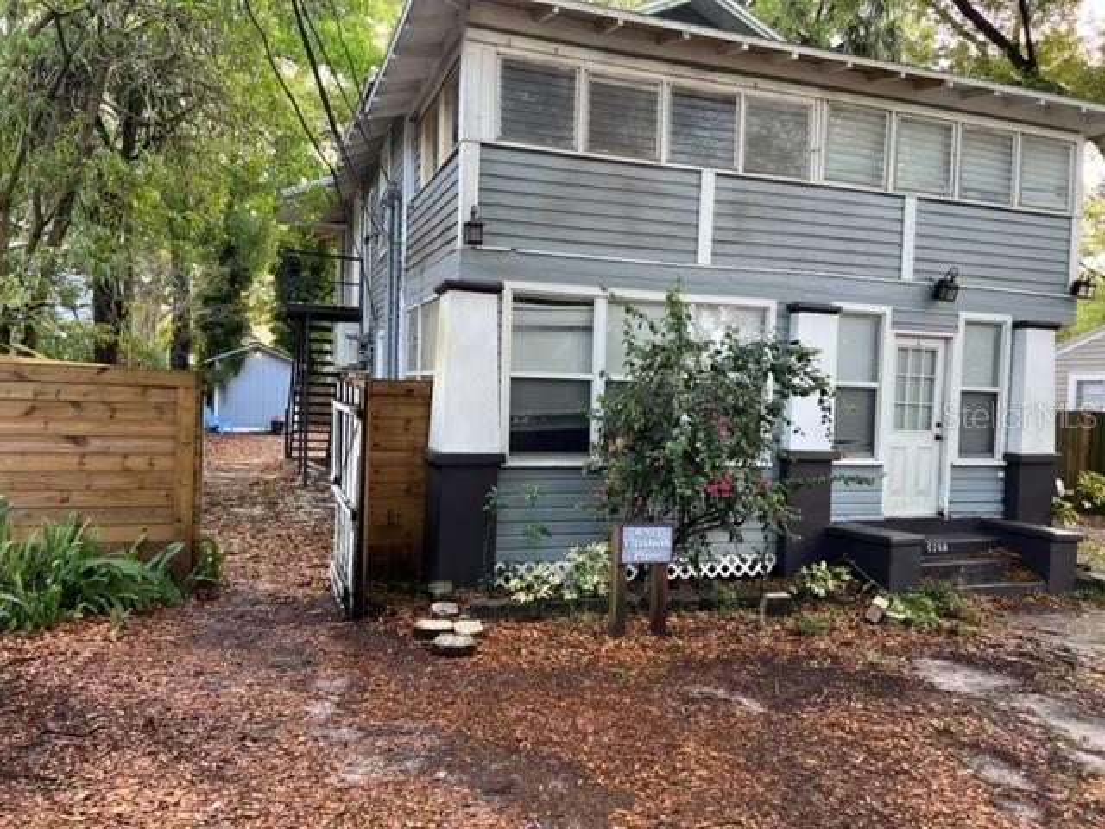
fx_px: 830
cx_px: 552
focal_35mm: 26
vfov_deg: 53.1
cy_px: 414
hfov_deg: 67.3
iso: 80
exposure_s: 1/121
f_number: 1.5
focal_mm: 5.7
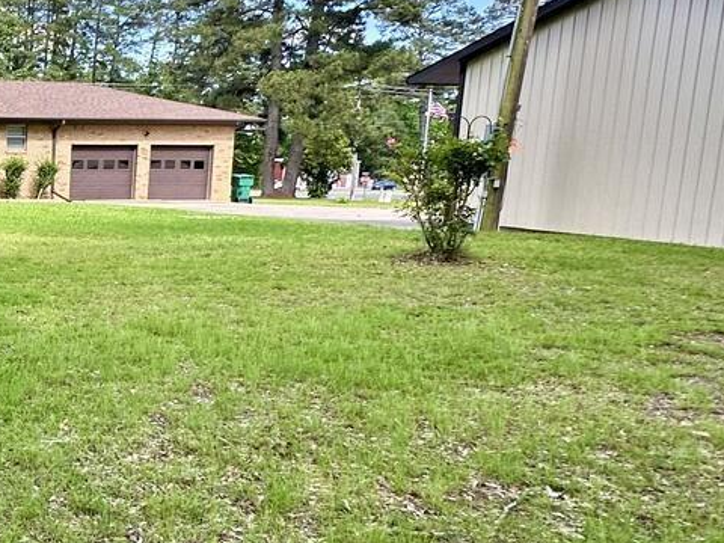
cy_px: 276
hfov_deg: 34.0
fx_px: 878
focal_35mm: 42
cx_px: -189
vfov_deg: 34.3
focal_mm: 2.22
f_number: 2.2
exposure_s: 1/276
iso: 40
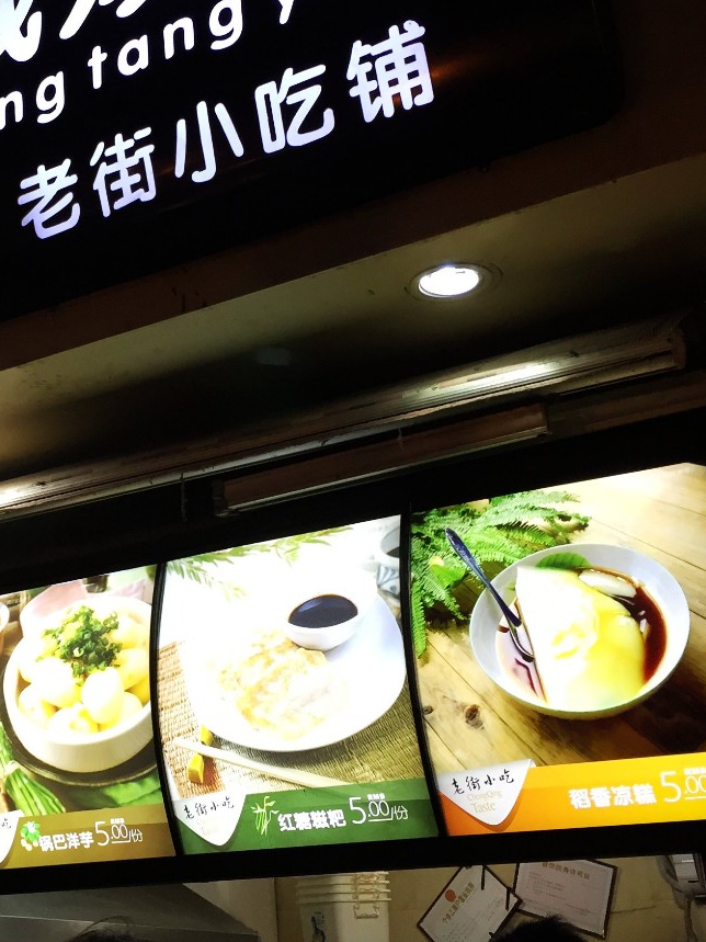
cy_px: 399
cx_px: 92
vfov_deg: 35.5
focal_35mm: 54
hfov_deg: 26.3
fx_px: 1469
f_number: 2.2
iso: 32
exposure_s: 1/30
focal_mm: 4.15
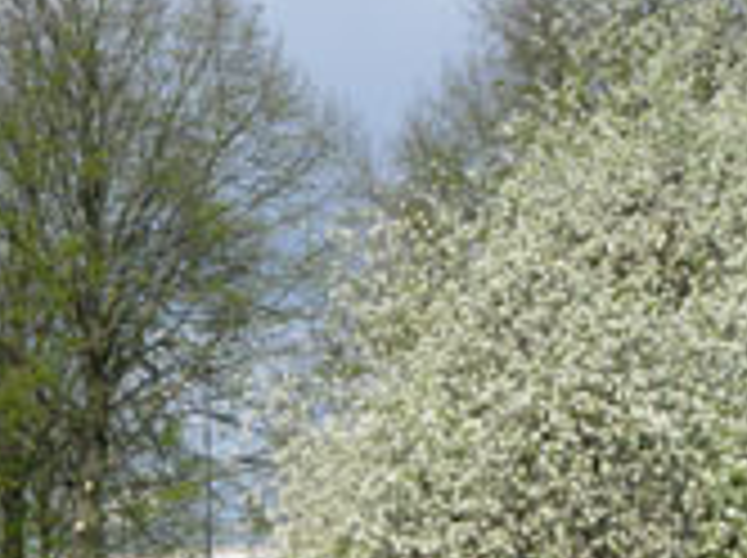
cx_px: 508
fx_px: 4331
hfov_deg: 9.8
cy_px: 630
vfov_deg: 7.3
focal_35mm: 201
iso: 80
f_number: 3.9
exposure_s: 1/608
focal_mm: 13.2
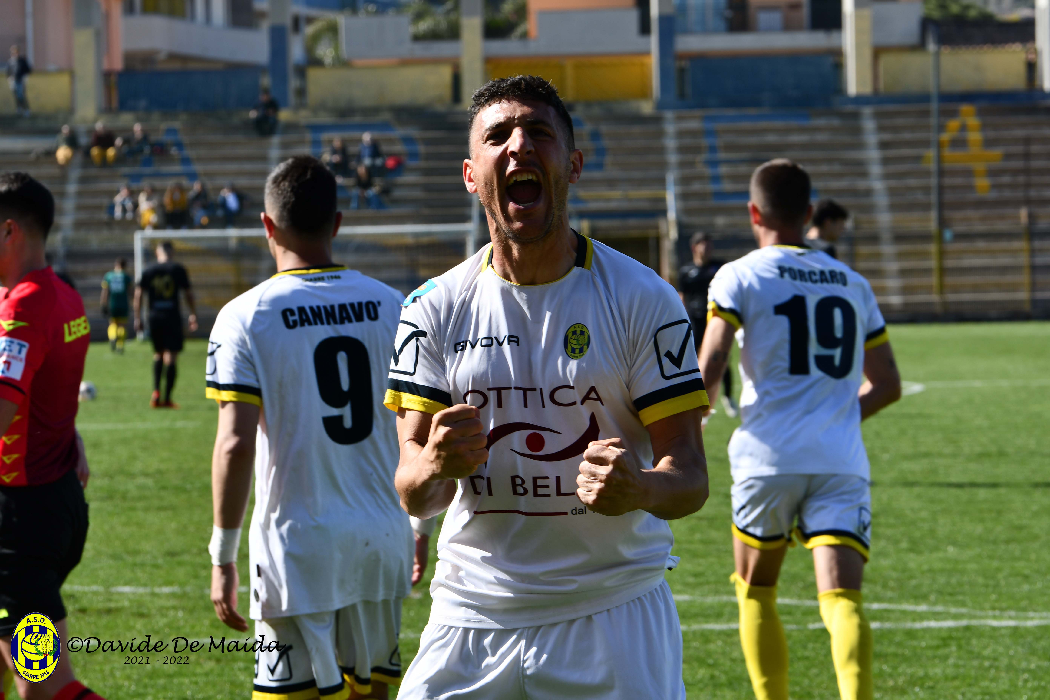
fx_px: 4812
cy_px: 350
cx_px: 525
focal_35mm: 165
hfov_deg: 12.5
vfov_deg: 8.3
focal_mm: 110
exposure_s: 1/250
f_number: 8
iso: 125
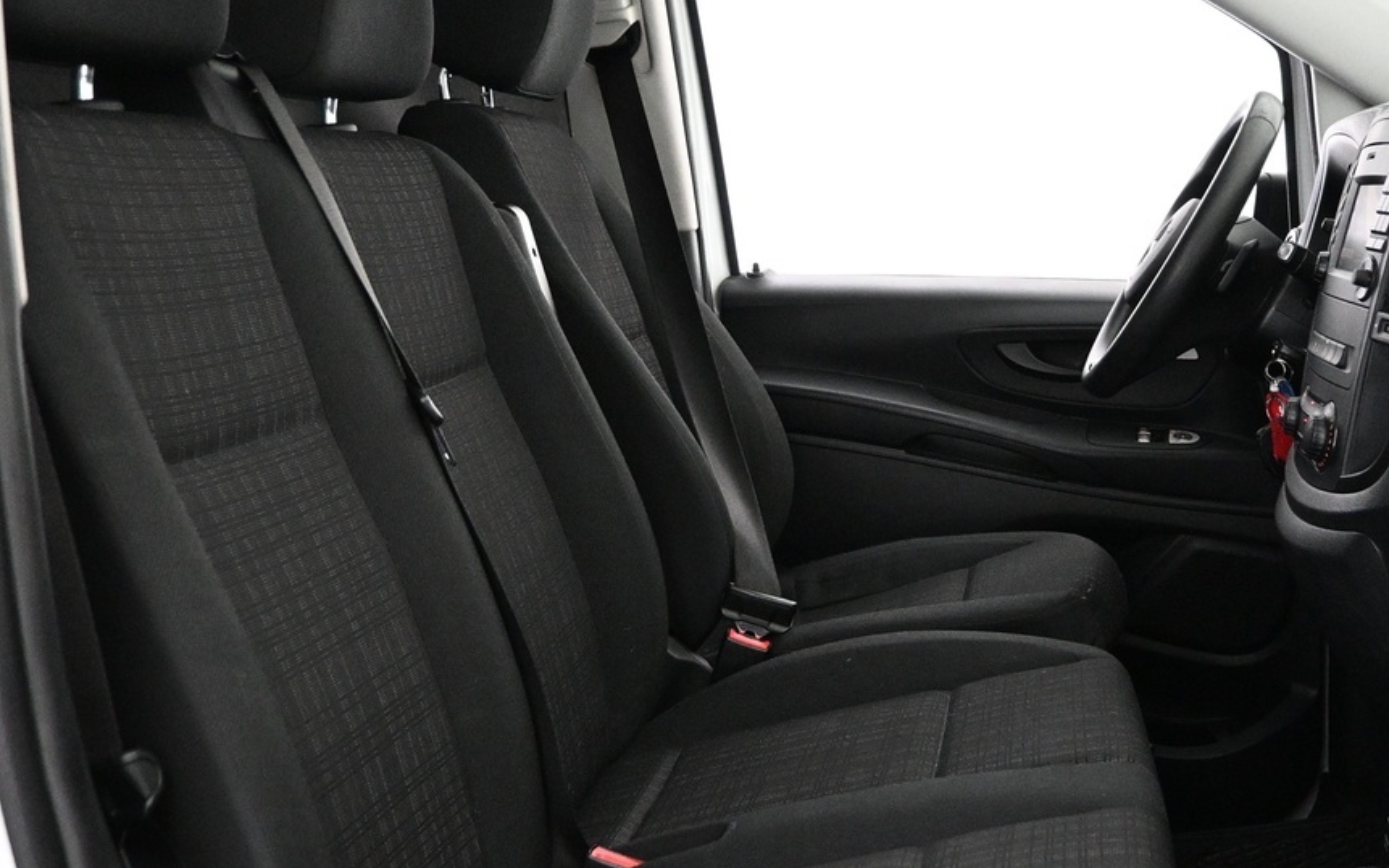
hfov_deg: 43.2
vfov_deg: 28.0
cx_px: 865
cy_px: 471
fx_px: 1741
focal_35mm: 46
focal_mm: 16
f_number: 3.5
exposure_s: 1/60
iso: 3600
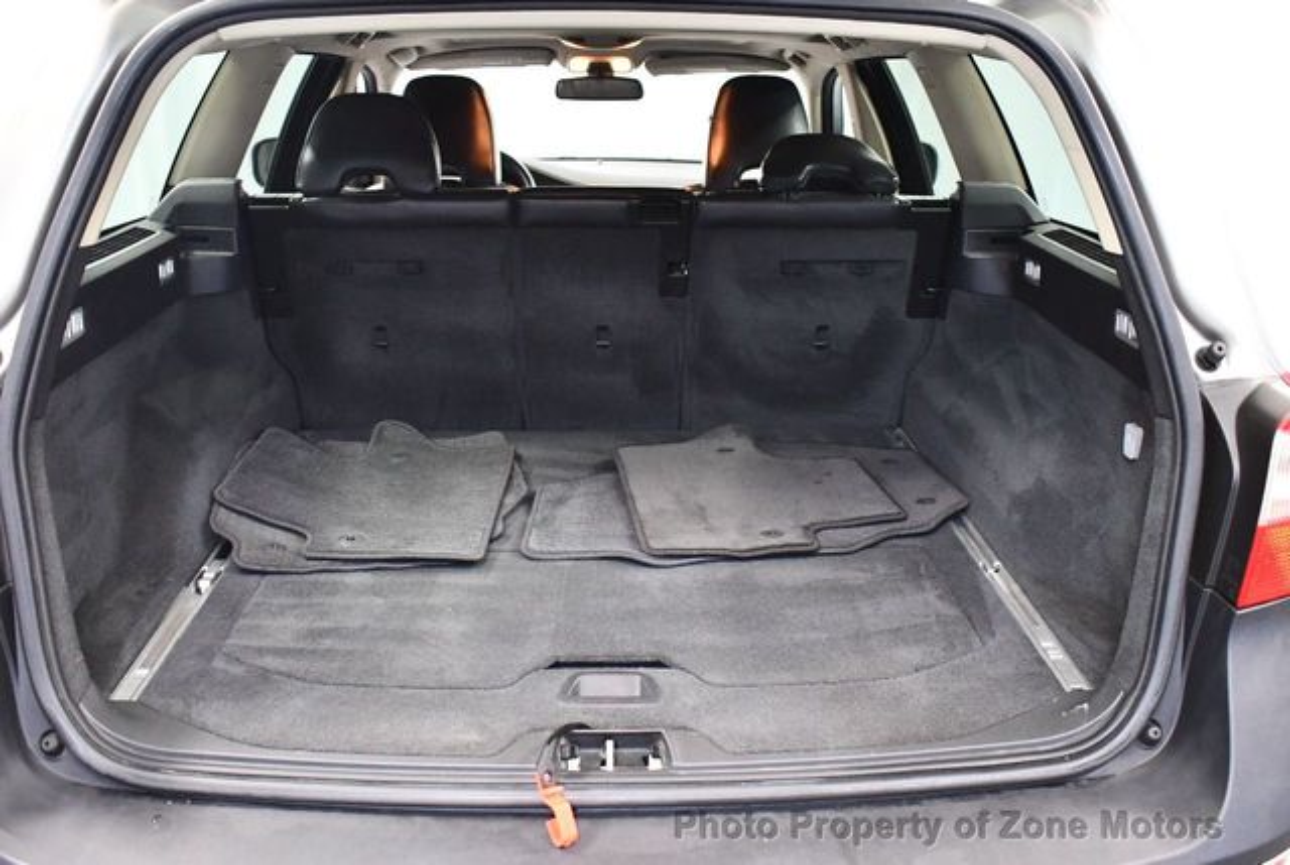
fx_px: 1292
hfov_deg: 53.1
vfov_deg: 37.0
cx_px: 645
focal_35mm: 36
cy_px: 432
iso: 4000
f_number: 3.5
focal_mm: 18
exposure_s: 1/60
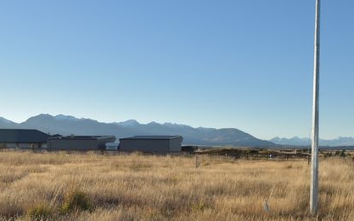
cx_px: 110
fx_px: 434
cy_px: 167
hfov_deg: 43.5
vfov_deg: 28.2
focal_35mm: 45
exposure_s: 1/200
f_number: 10
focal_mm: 16
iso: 100
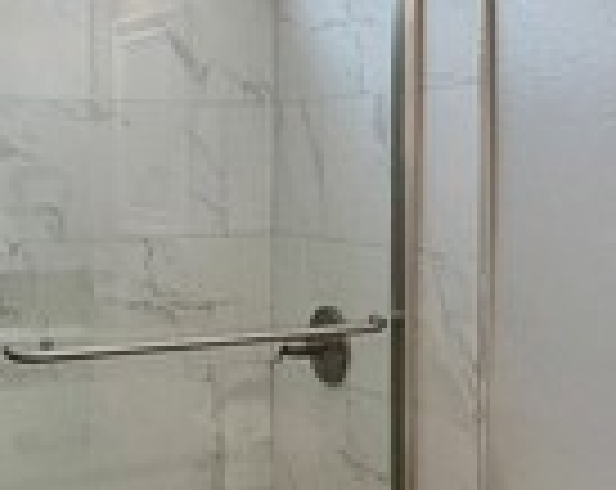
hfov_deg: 29.4
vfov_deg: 23.7
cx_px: 418
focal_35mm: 64
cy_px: 202
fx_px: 1164
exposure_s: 1/120
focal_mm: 2.22
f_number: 2.2
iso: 200
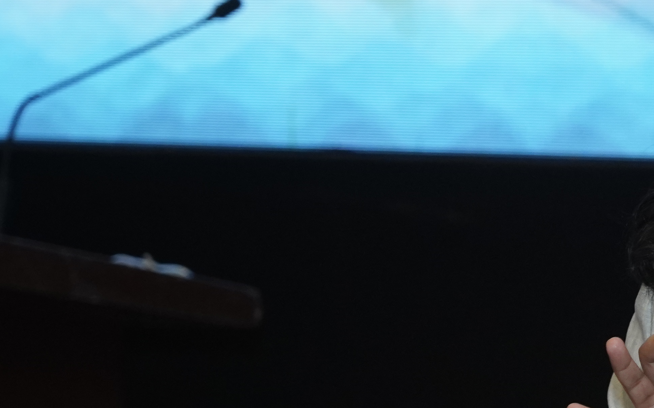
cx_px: 934
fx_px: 5899
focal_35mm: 331
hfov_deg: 6.3
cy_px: 287
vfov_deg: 4.0
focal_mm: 105
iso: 2500
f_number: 6.3
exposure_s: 1/200
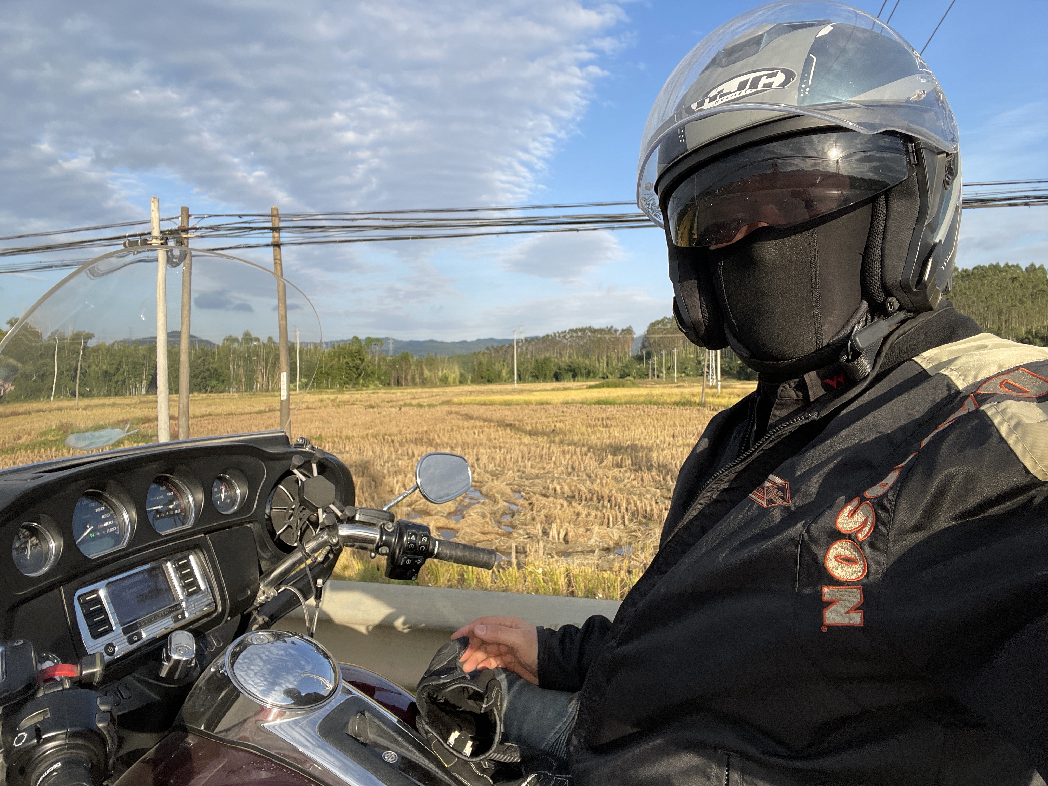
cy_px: 393
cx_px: 524
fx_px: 696
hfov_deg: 73.9
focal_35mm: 23
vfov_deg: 58.9
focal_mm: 2.71
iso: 25
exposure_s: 1/806
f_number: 2.2
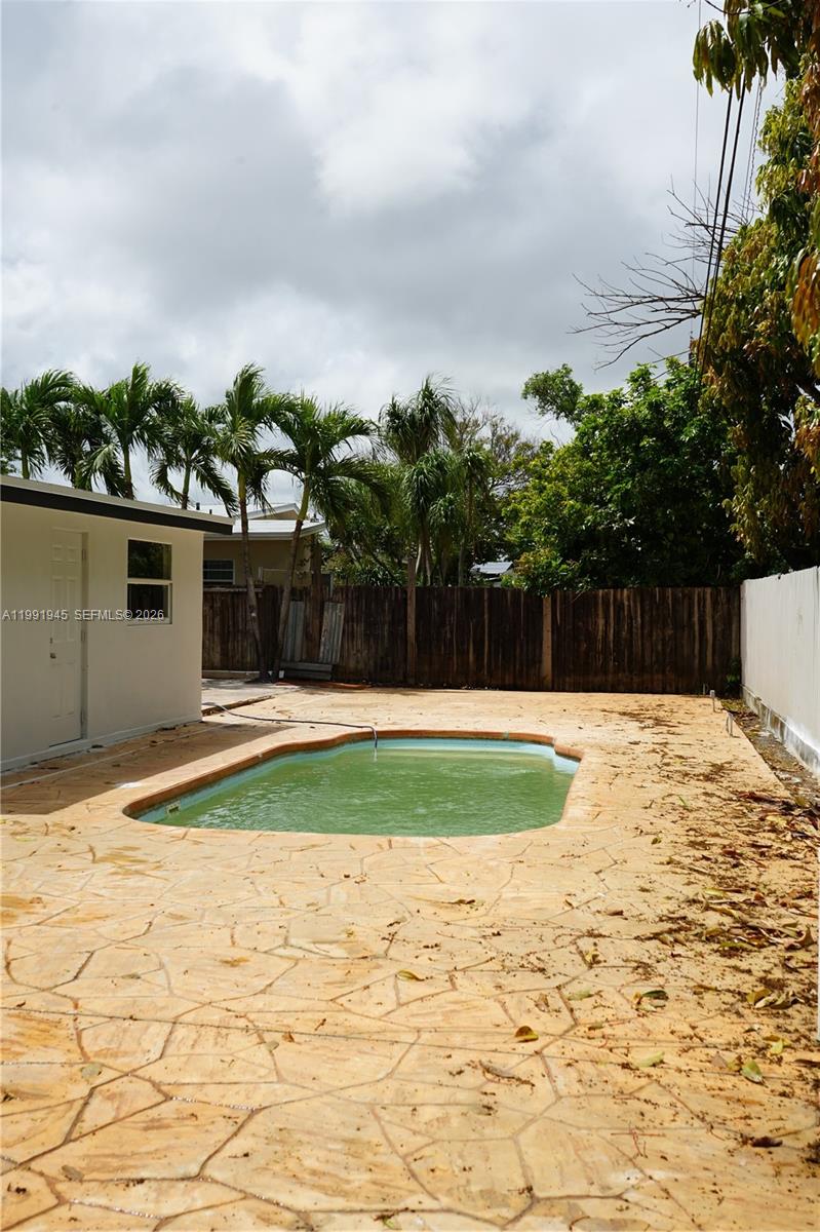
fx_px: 1197
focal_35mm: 35
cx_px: 410
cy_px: 616
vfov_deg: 54.5
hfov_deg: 37.8
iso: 100
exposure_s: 1/250
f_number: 11
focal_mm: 35
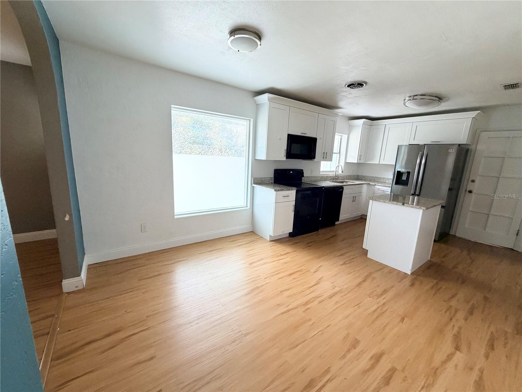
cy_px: 196
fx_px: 211
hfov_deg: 102.1
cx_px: 261
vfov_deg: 85.7
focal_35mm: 14
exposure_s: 1/121
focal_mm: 2.22
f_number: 2.2
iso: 250
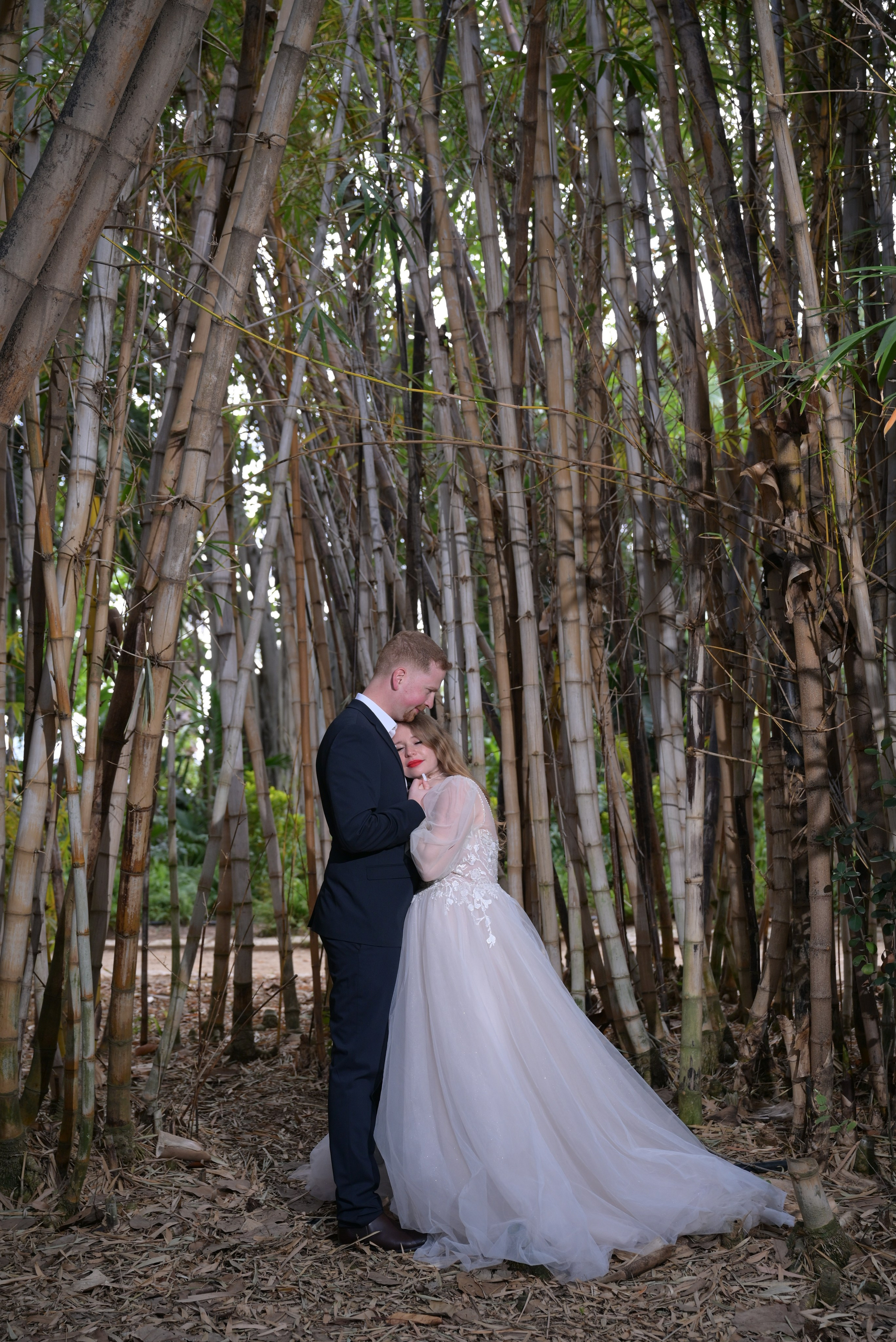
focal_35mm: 40
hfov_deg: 33.4
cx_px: 448
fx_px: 1492
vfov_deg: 48.4
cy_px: 671
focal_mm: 40
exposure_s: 1/160
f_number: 3.5
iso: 250
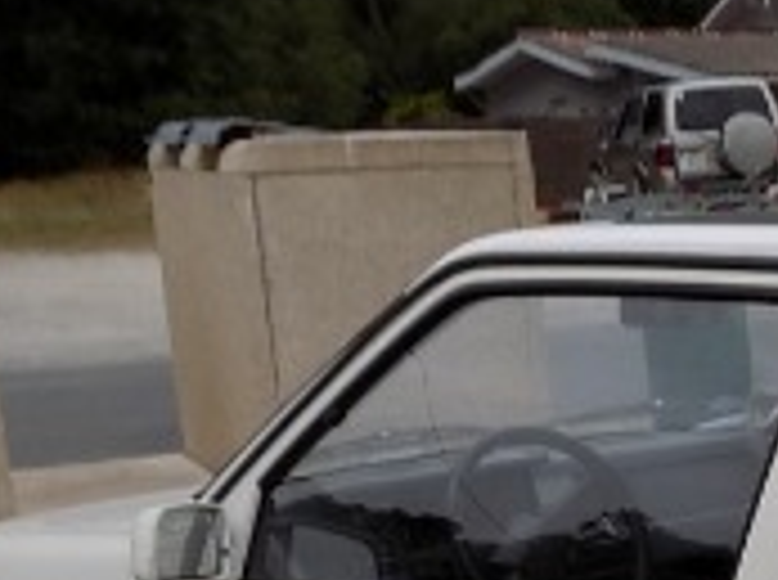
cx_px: 1016
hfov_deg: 20.2
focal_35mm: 89
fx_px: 1996
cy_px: 791
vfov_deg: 15.6
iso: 80
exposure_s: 1/1250
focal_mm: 4.3
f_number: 3.1
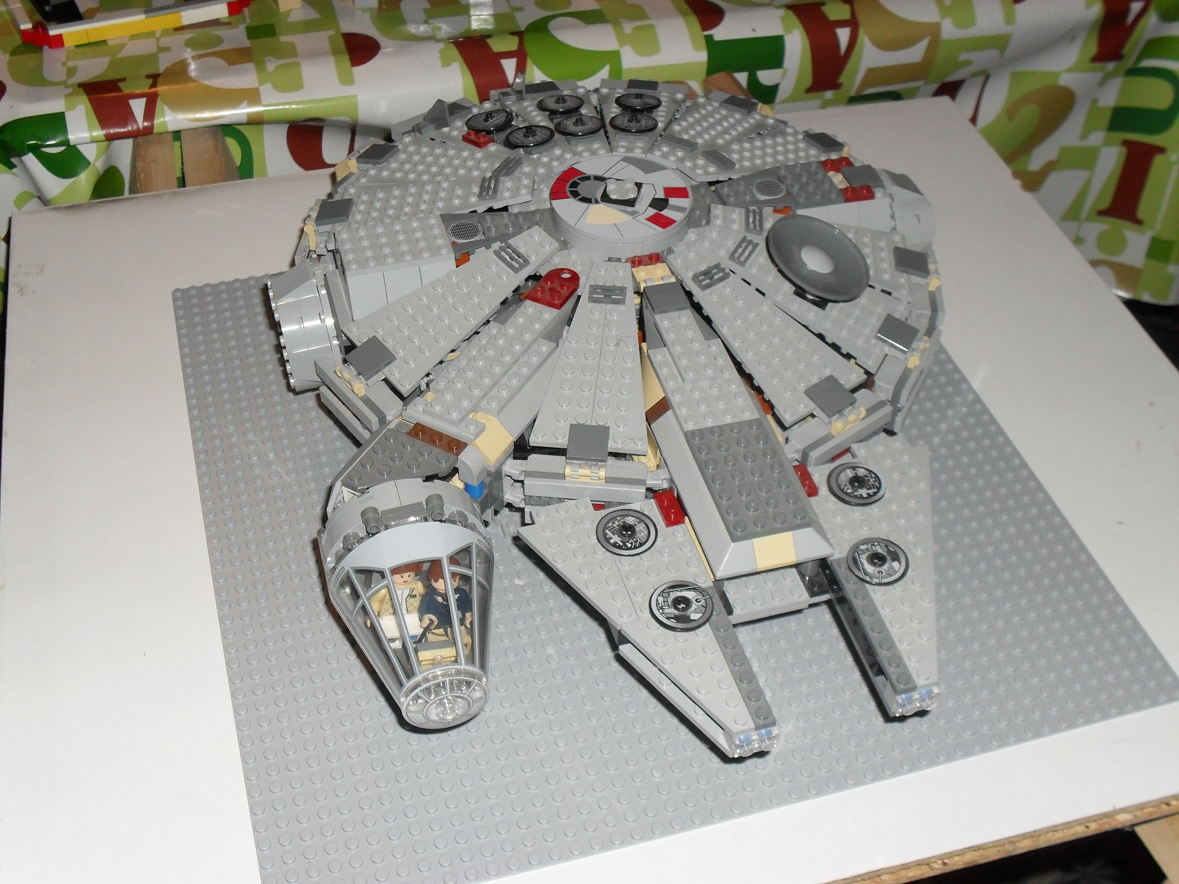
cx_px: 590
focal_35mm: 42
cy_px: 442
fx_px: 1430
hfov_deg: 44.8
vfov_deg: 34.3
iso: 200
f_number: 3.6
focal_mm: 7.5
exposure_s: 1/45
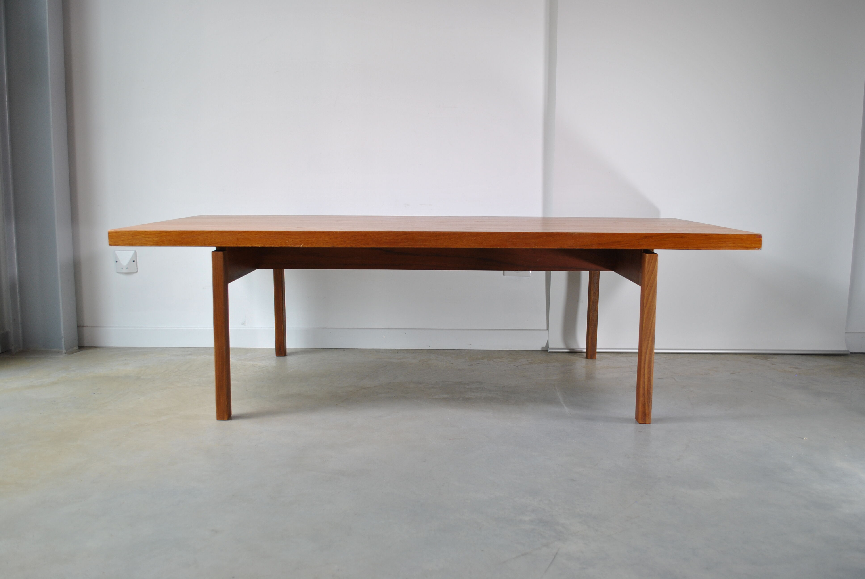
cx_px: 432
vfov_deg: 40.1
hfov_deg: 57.2
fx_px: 794
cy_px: 290
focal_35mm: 33
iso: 200
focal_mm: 22
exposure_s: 1/60
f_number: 5
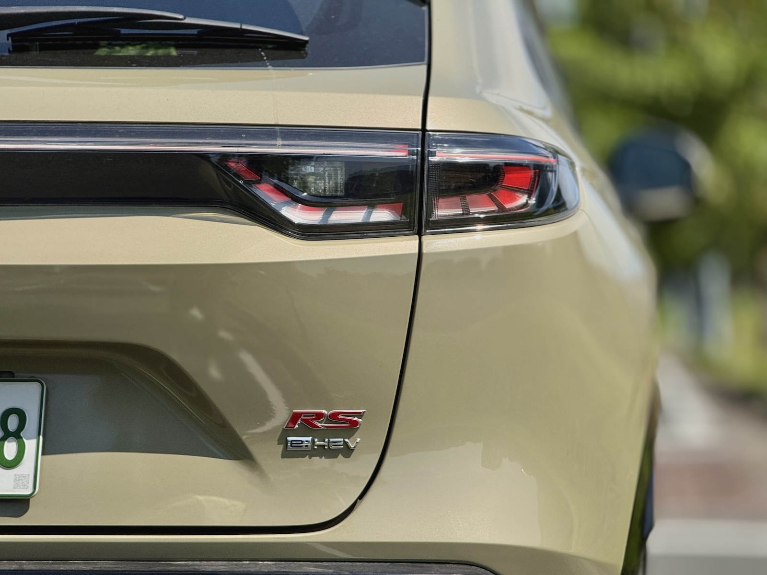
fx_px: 2659
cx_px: 384
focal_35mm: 120
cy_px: 288
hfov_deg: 16.4
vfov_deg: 12.3
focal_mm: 15.66
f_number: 2.8
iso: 50
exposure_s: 1/1866
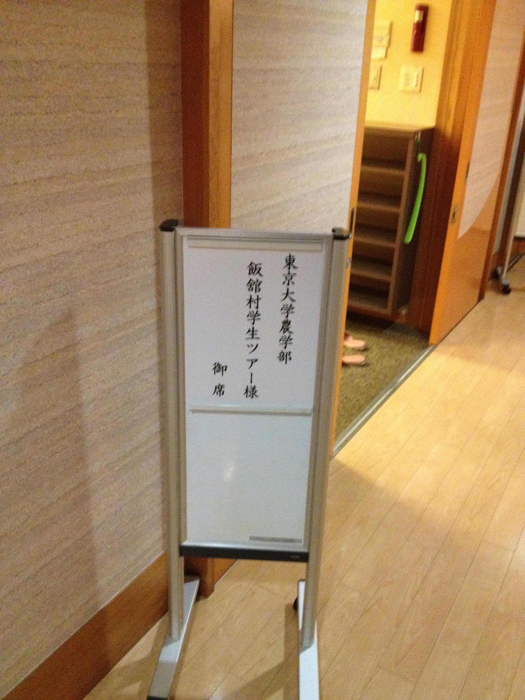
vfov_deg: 52.6
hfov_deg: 40.7
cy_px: 350
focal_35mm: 35
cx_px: 262
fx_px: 708
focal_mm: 4.28
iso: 640
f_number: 2.4
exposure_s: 1/15
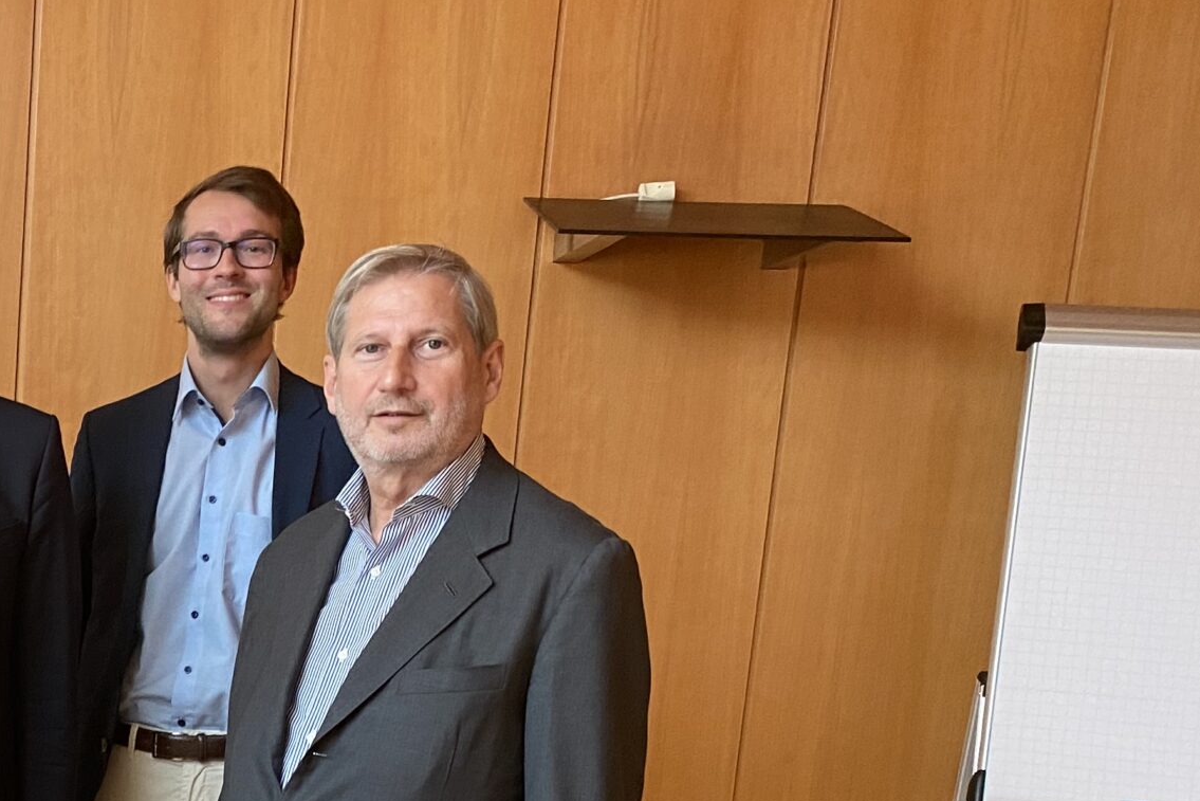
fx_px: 2033
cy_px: 943
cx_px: -87
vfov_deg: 20.9
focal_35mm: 61
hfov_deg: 29.9
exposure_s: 1/62
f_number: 1.8
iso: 125
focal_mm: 4.25
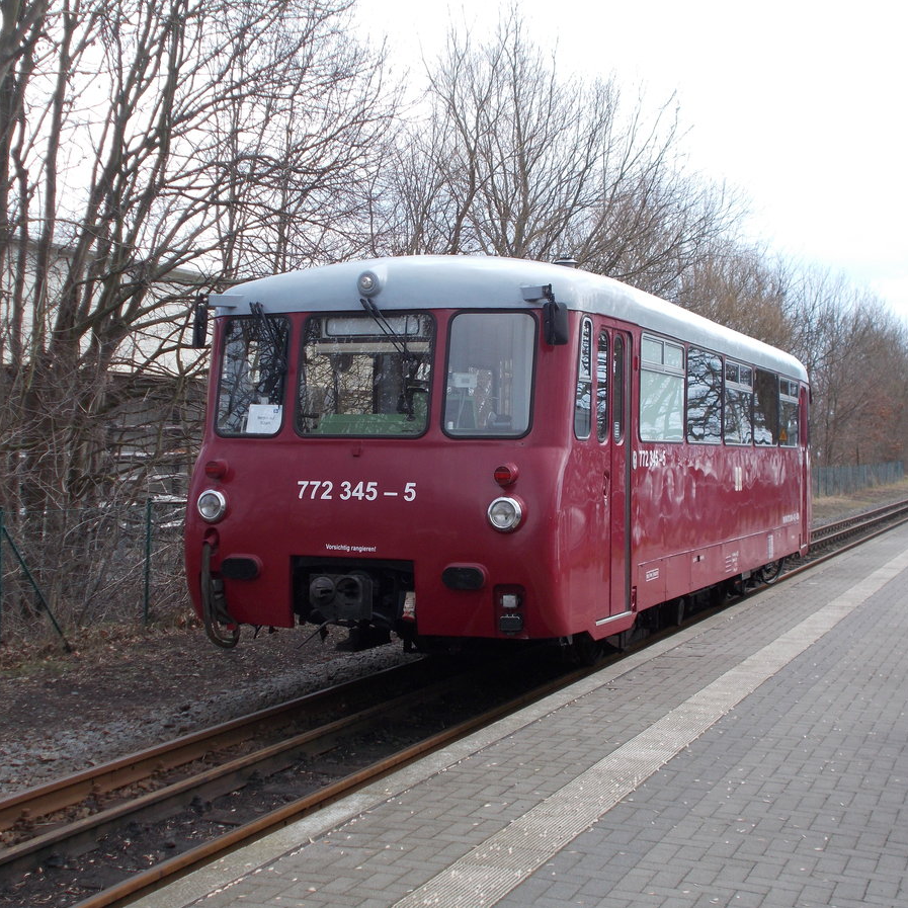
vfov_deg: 32.8
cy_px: 455
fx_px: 1543
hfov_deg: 32.8
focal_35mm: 52
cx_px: 442
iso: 80
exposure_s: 1/250
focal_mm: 7.9
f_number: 4.2
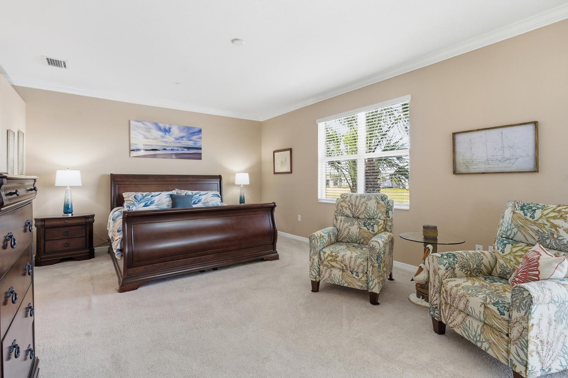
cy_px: 178
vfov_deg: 70.3
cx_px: 296
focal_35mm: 17
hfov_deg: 93.2
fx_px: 268
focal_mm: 16
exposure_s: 1/40
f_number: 9
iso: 400
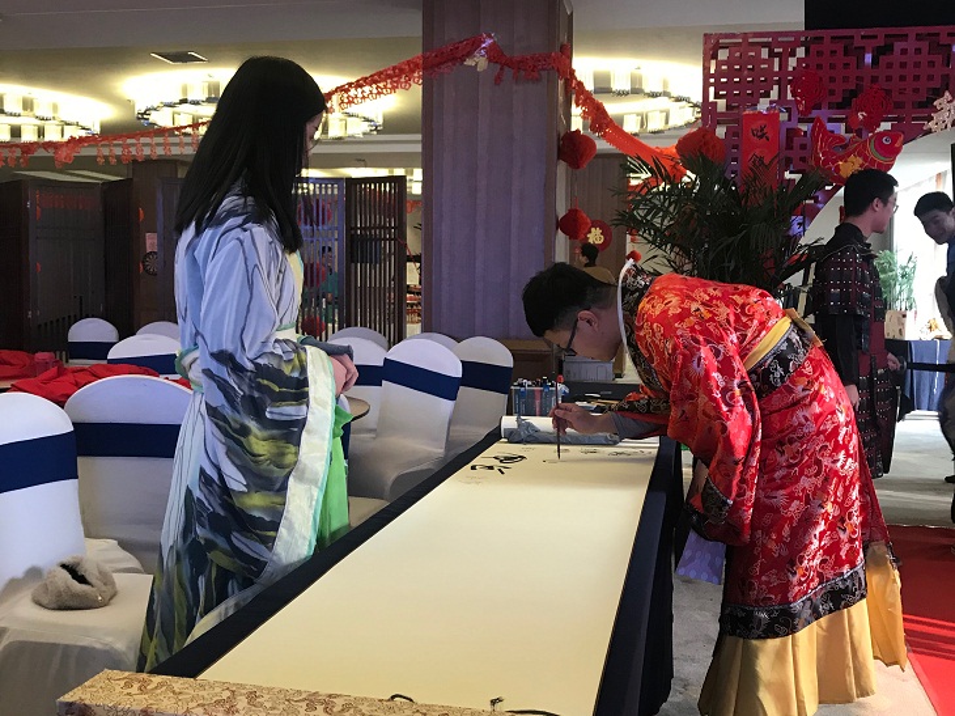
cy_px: 358
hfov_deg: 63.5
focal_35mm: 28
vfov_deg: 49.7
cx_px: 478
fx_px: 772
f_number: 1.8
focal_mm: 3.99
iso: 40
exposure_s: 1/33
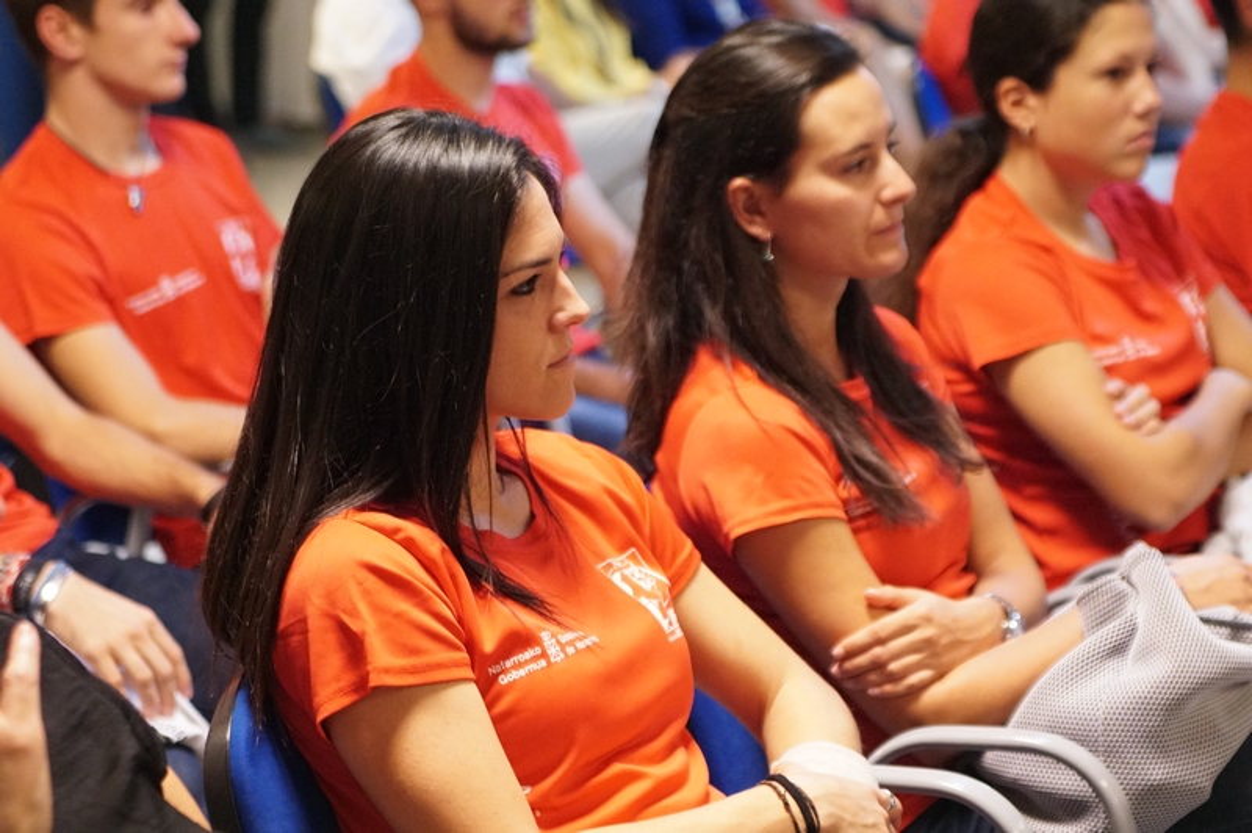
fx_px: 3336
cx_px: 626
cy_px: 416
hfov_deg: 21.3
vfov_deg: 14.2
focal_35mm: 96
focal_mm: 64
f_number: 2.8
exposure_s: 1/160
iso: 6400
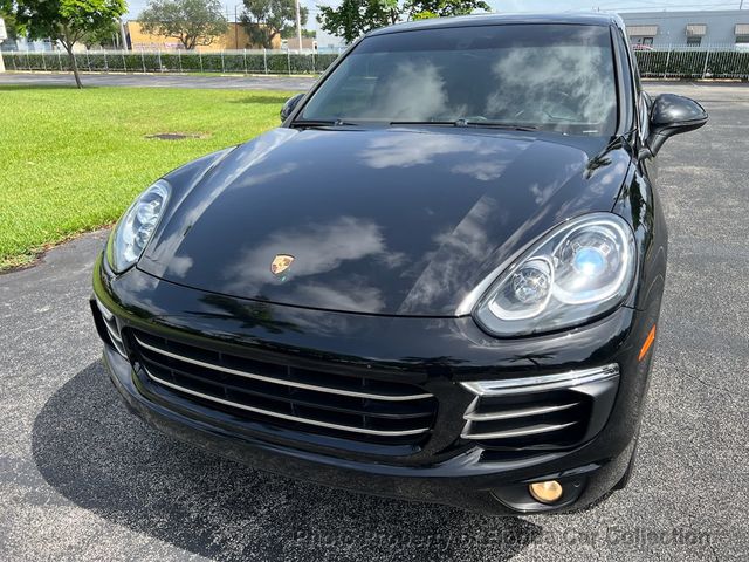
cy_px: 281
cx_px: 374
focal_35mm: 26
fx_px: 563
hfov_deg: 67.3
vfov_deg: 53.1
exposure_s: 1/1669
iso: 50
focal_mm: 5.7
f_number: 1.5
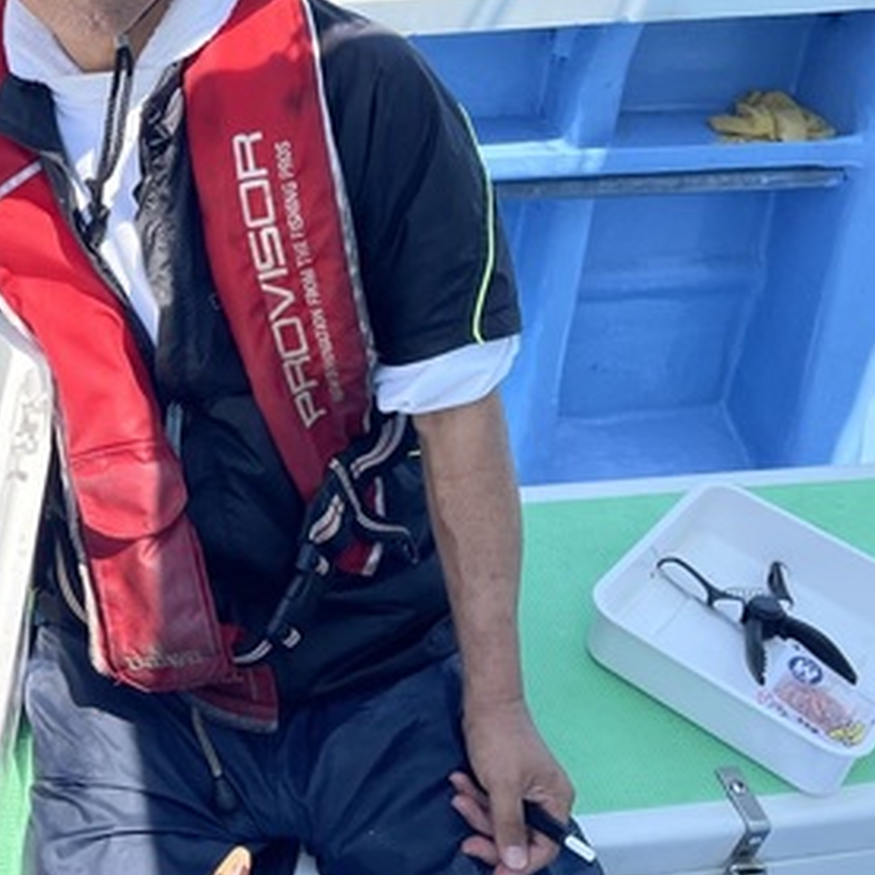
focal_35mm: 51
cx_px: -9
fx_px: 1458
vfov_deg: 32.8
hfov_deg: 30.9
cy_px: 218
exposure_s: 1/3663
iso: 32
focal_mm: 5.1
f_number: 1.6
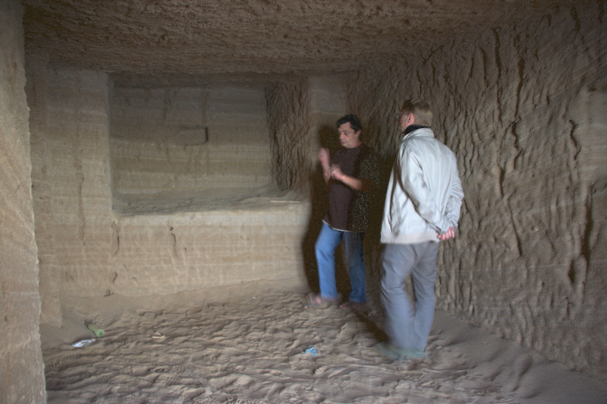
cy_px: 202
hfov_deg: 65.5
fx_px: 472
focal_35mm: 28
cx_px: 304
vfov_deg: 46.3
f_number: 3.5
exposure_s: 1/5
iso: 400
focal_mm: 28
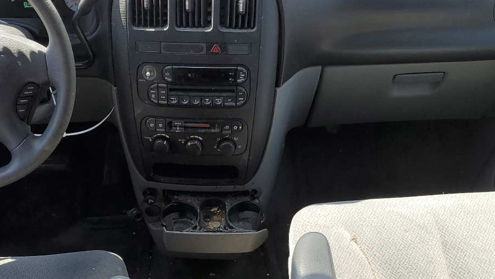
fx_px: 656
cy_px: 257
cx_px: 211
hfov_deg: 41.2
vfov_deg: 23.3
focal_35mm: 50
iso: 50
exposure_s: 1/385
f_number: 1.5
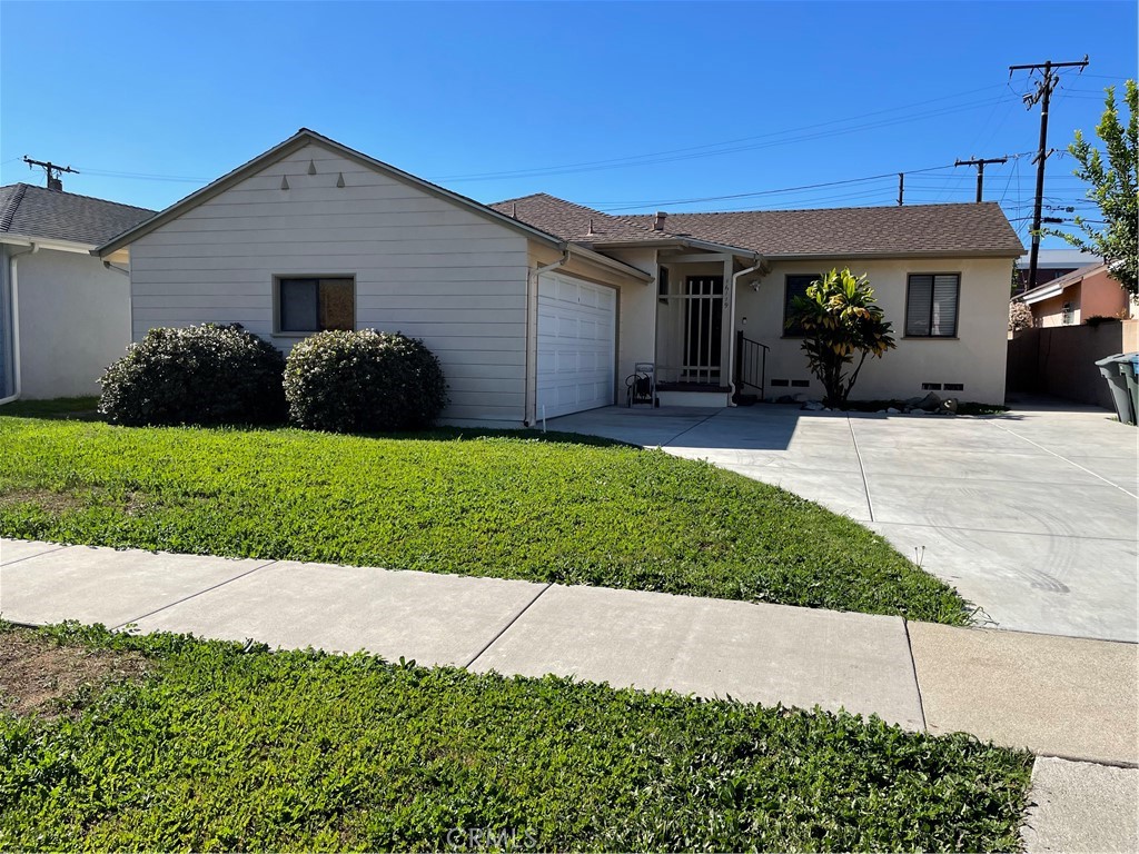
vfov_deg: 53.1
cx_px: 570
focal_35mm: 26
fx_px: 856
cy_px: 427
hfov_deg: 67.3
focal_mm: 4.2
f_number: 1.6
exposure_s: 1/3401
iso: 32
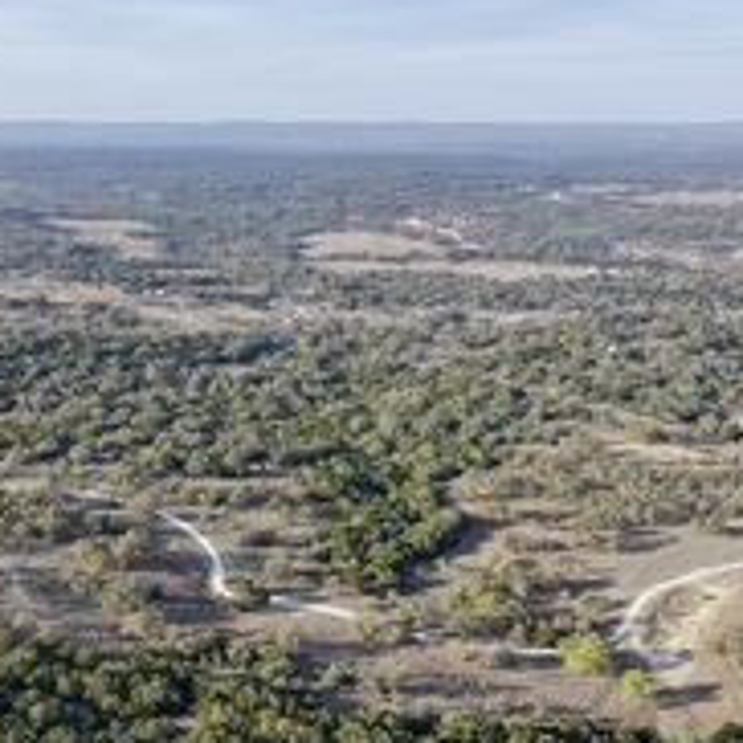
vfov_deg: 29.6
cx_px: 249
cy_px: 629
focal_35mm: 56
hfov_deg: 30.3
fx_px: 1360
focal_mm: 8.67
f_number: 1.8
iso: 290
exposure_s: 1/3000
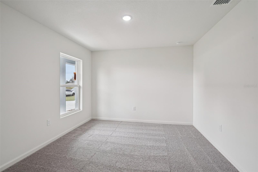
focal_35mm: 16
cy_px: 86
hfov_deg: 96.7
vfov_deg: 73.7
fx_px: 115
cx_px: 129
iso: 400
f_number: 8
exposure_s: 1/45
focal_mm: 16
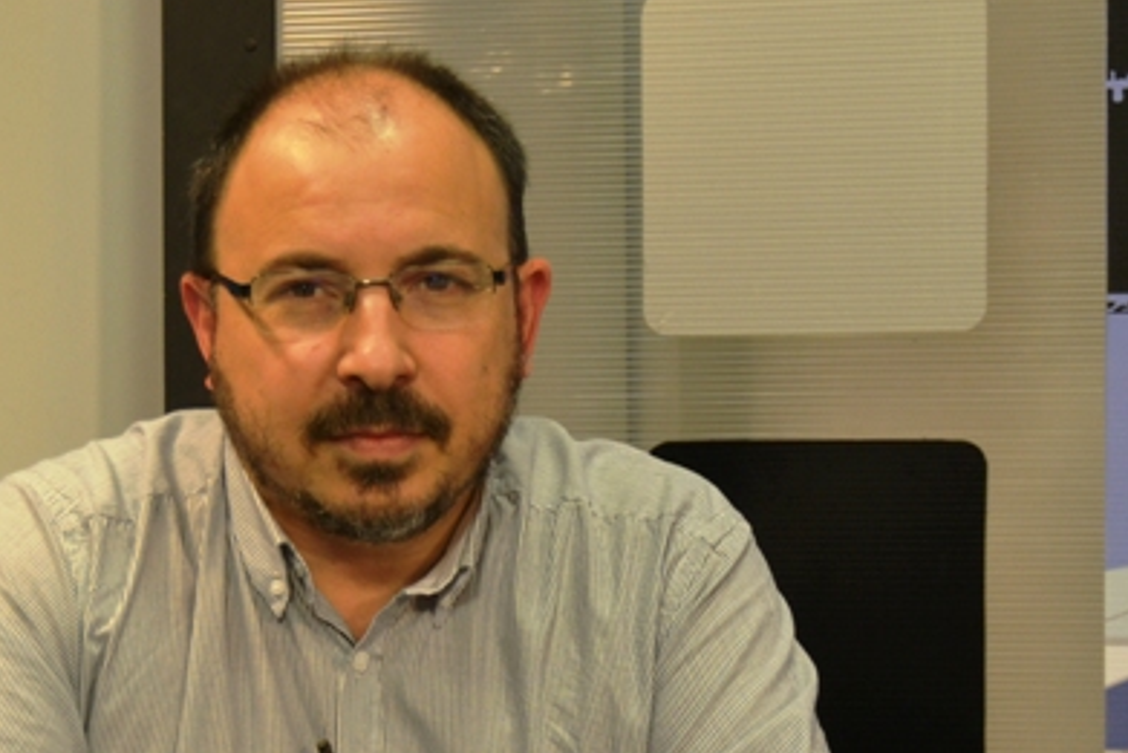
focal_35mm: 112
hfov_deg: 18.3
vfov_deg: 12.2
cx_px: 516
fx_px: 3510
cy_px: 600
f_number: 4.8
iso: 400
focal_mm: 38
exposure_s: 1/60
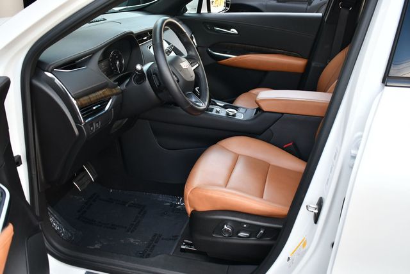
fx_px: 410
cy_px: 137
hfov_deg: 53.1
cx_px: 205
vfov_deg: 36.9
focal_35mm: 36
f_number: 3.5
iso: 450
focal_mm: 18
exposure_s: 1/250
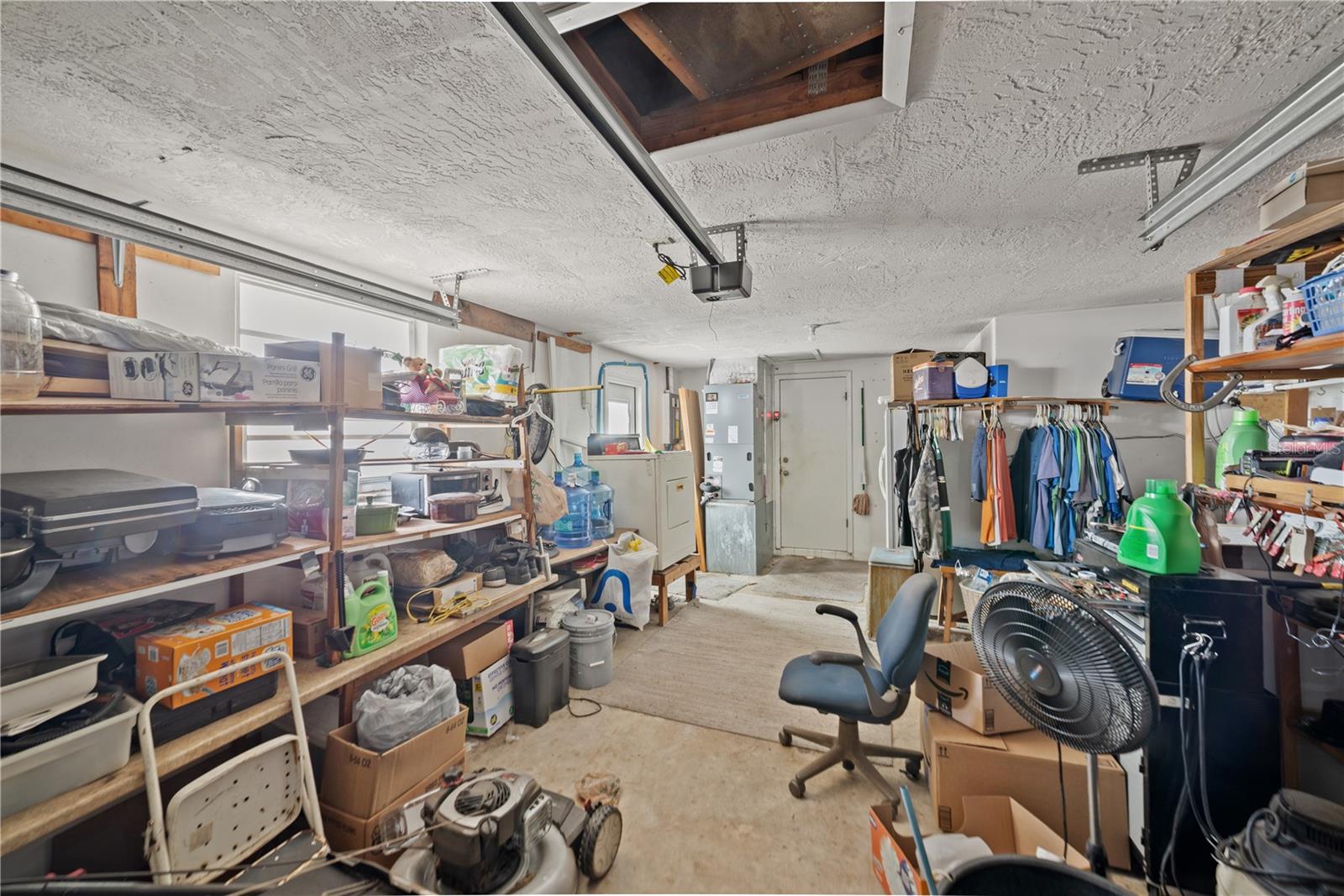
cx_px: 672
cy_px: 448
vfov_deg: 81.2
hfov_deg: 104.2
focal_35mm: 14
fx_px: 523
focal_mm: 14
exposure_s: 3
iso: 160
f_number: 7.1
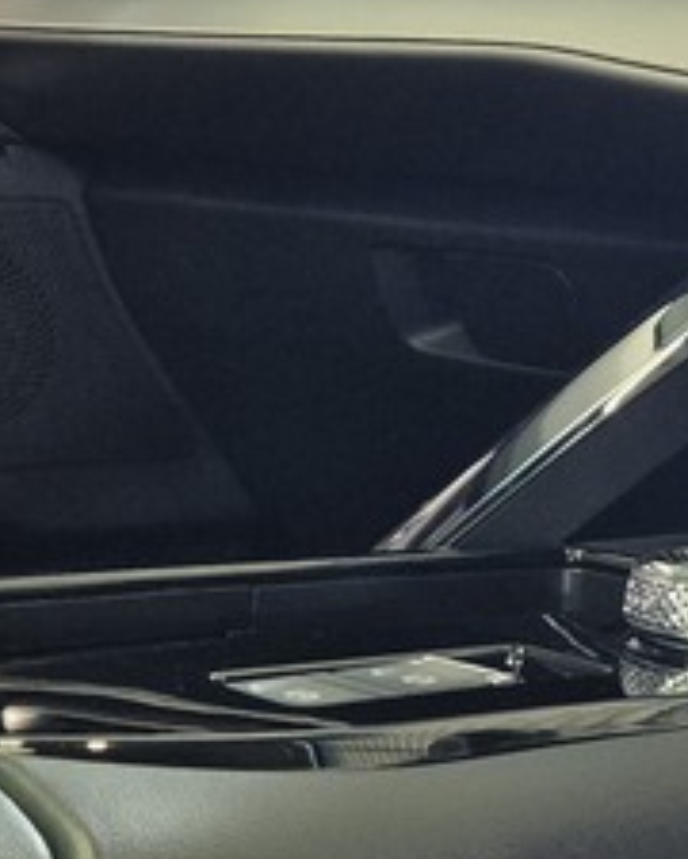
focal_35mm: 102
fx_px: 2596
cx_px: 856
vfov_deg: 18.8
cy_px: 363
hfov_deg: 14.5
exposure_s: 1/100
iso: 800
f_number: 1.8
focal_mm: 5.4
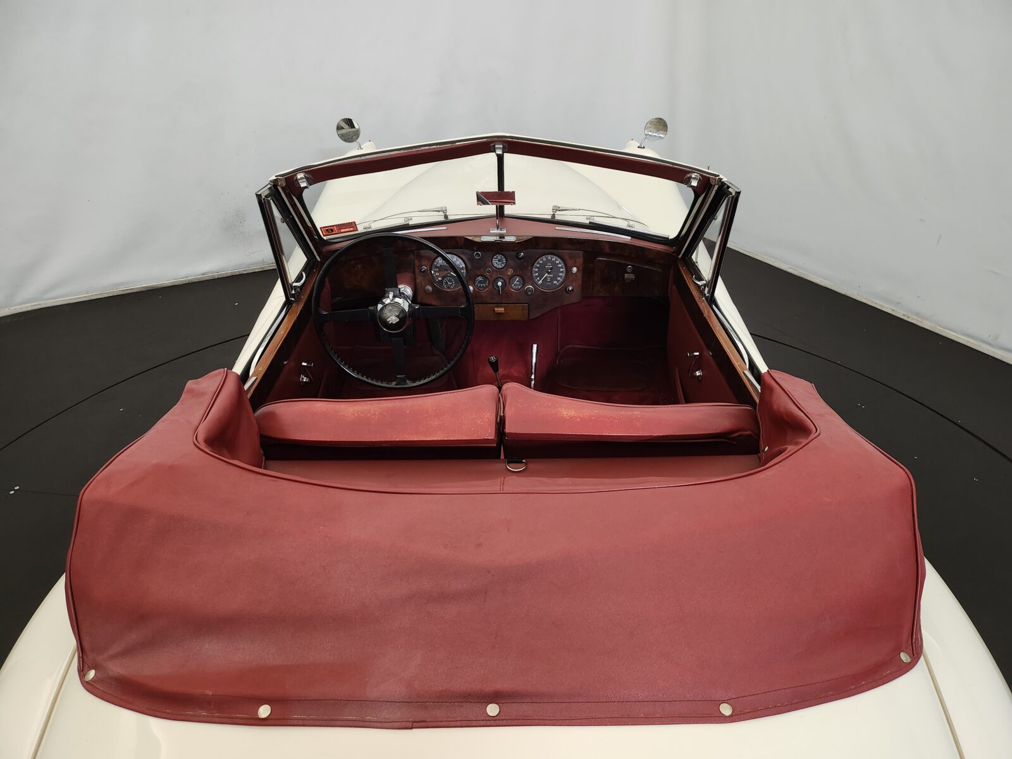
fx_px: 702
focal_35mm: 24
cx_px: 506
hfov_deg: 71.6
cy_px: 380
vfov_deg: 56.8
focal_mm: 5
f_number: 1.8
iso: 500
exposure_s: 1/25
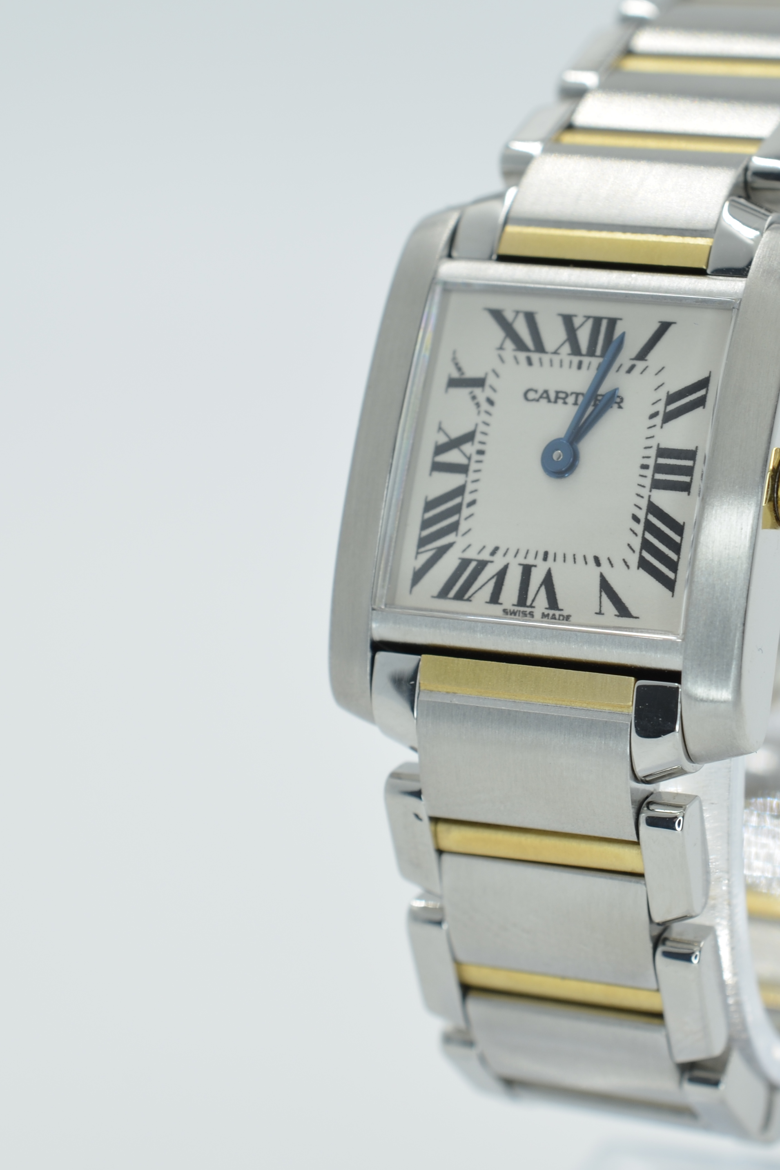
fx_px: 3347
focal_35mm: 103
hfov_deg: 13.2
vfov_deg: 19.8
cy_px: 521
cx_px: 667
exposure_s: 1/50
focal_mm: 40
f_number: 8
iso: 125
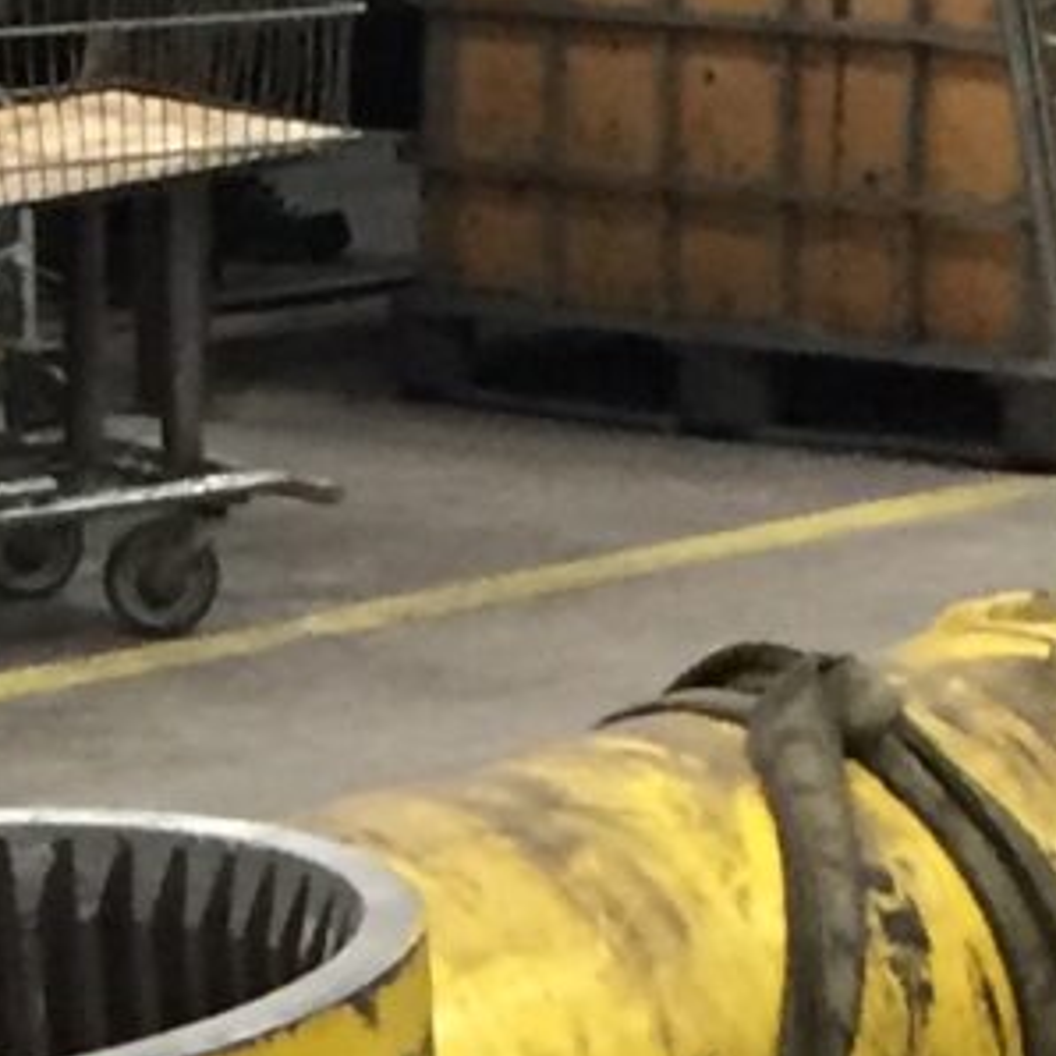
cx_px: -369
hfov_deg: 7.8
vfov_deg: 7.6
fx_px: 7593
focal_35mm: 220
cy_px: 2289
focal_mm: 4.15
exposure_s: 1/30
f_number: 2.2
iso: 200
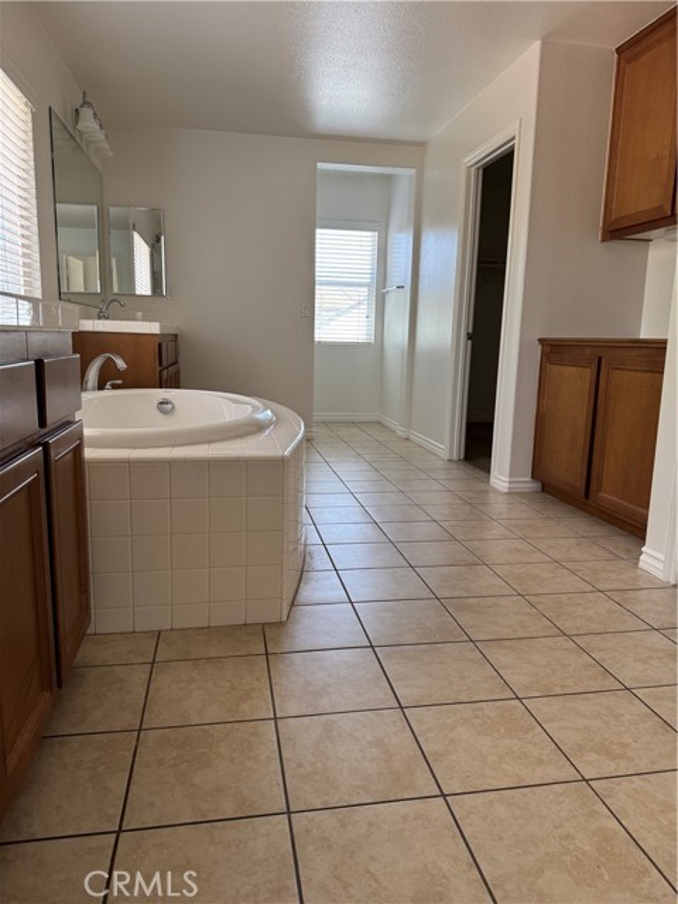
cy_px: 452
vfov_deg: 71.6
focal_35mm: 24
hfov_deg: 56.8
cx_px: 339
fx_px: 627
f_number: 1.78
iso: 125
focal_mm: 6.76
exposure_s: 1/121
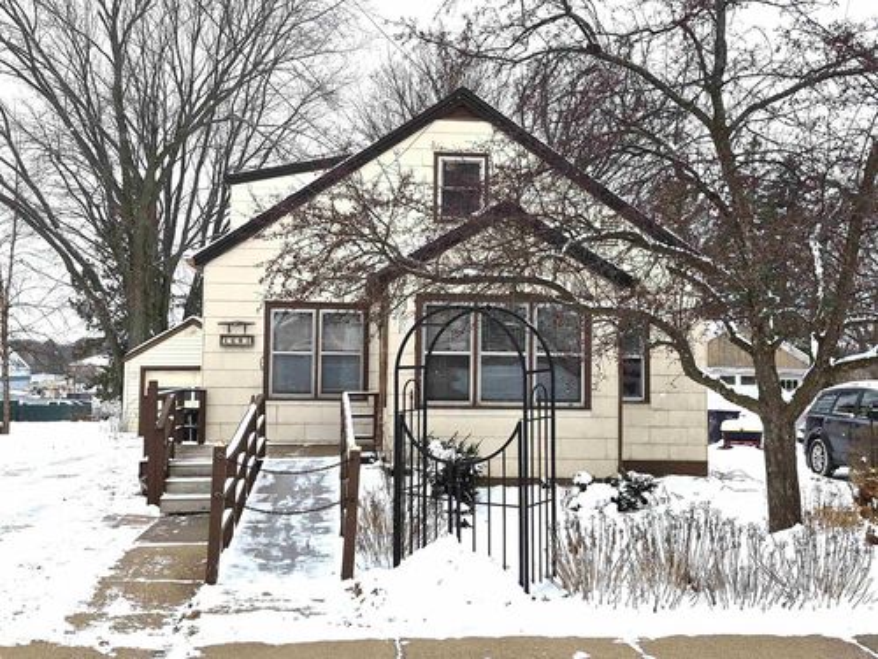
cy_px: 330
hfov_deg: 50.1
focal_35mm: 37
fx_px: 938
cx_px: 439
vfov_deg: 38.7
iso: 80
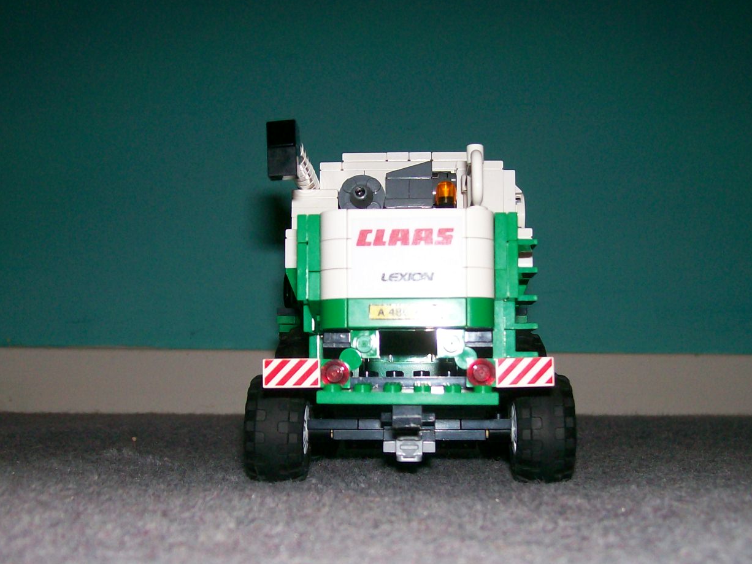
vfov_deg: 30.8
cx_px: 372
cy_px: 324
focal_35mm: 47
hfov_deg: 40.4
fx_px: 1021
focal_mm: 6
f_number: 2.7
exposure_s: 1/64
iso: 80
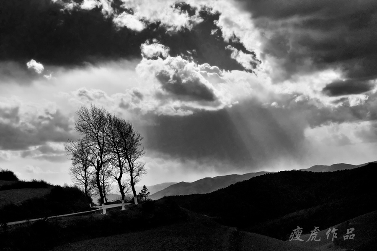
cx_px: 188
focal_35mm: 46
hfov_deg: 42.4
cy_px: 126
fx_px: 486
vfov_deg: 28.9
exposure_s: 1/4000
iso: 250
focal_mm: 31
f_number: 11
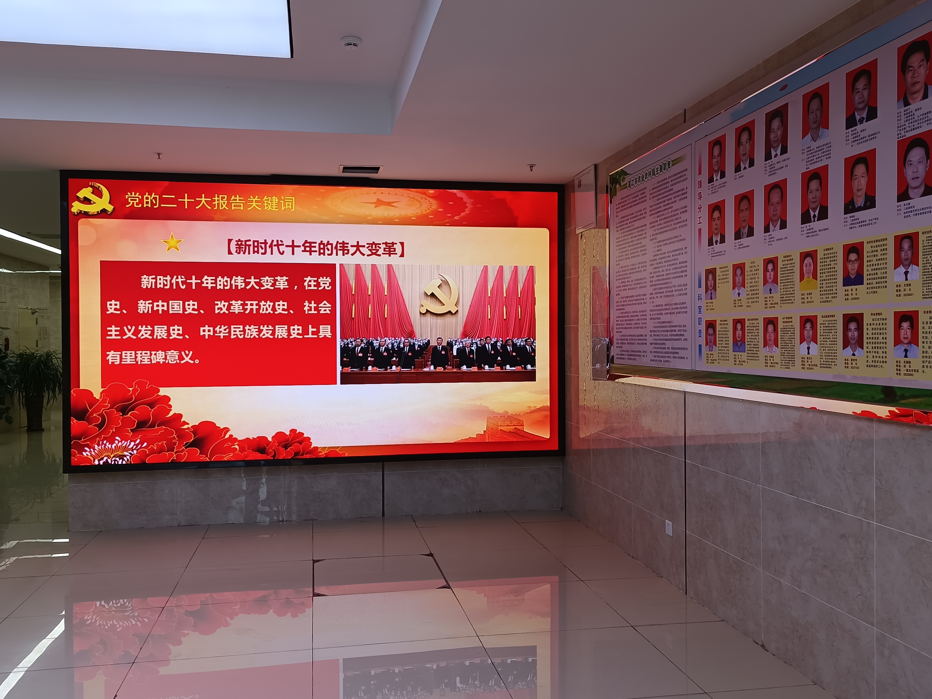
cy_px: 350
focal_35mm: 30
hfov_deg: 60.0
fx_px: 808
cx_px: 466
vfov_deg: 46.8
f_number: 1.9
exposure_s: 1/100
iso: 230
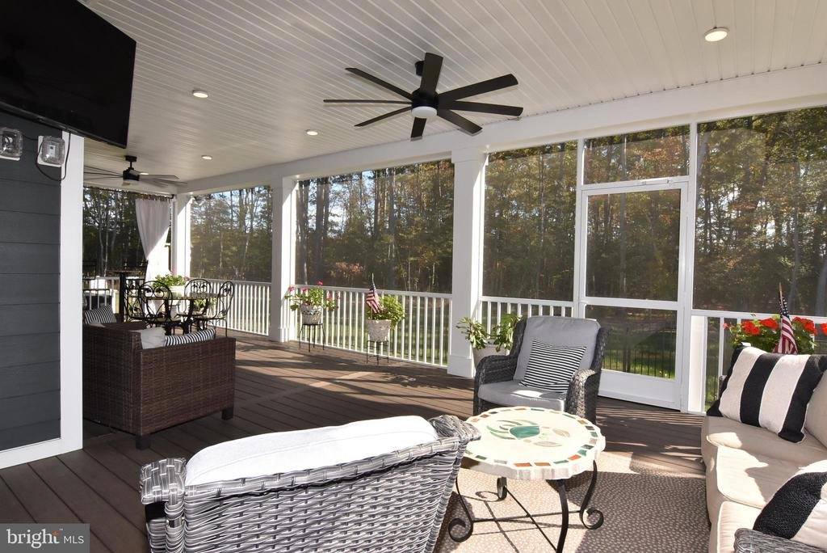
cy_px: 276
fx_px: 414
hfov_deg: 90.0
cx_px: 414
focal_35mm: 18
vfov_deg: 67.5
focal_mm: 12
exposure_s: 1/200
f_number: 16
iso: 800
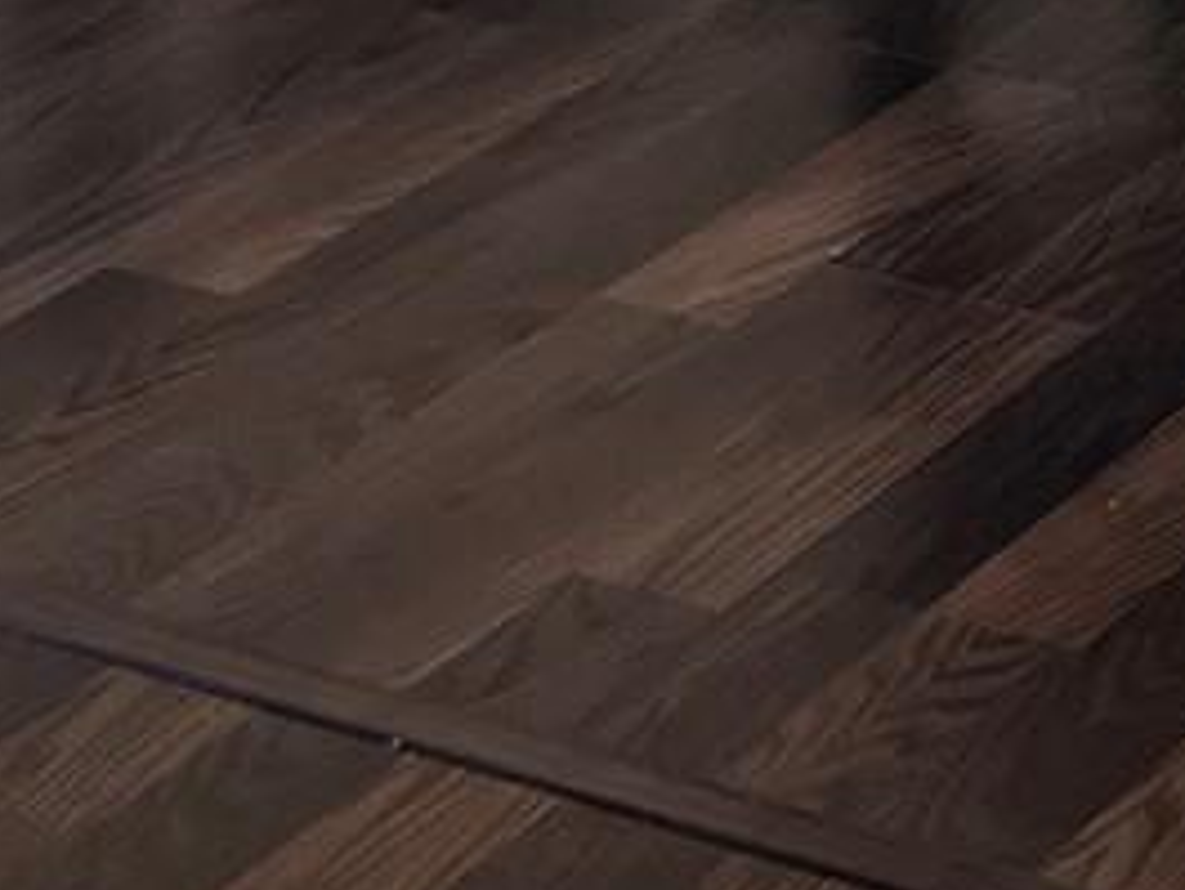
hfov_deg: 11.3
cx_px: 2397
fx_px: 5377
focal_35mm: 157
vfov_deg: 8.3
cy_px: -1592
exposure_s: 1/60
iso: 160
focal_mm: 5.7
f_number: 1.5
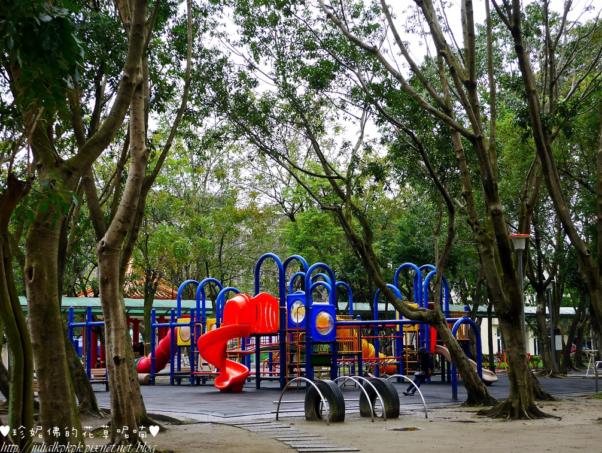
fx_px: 992
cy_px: 227
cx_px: 303
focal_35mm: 57
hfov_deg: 33.8
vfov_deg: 25.7
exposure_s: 1/60
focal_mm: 28
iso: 400
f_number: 5.3
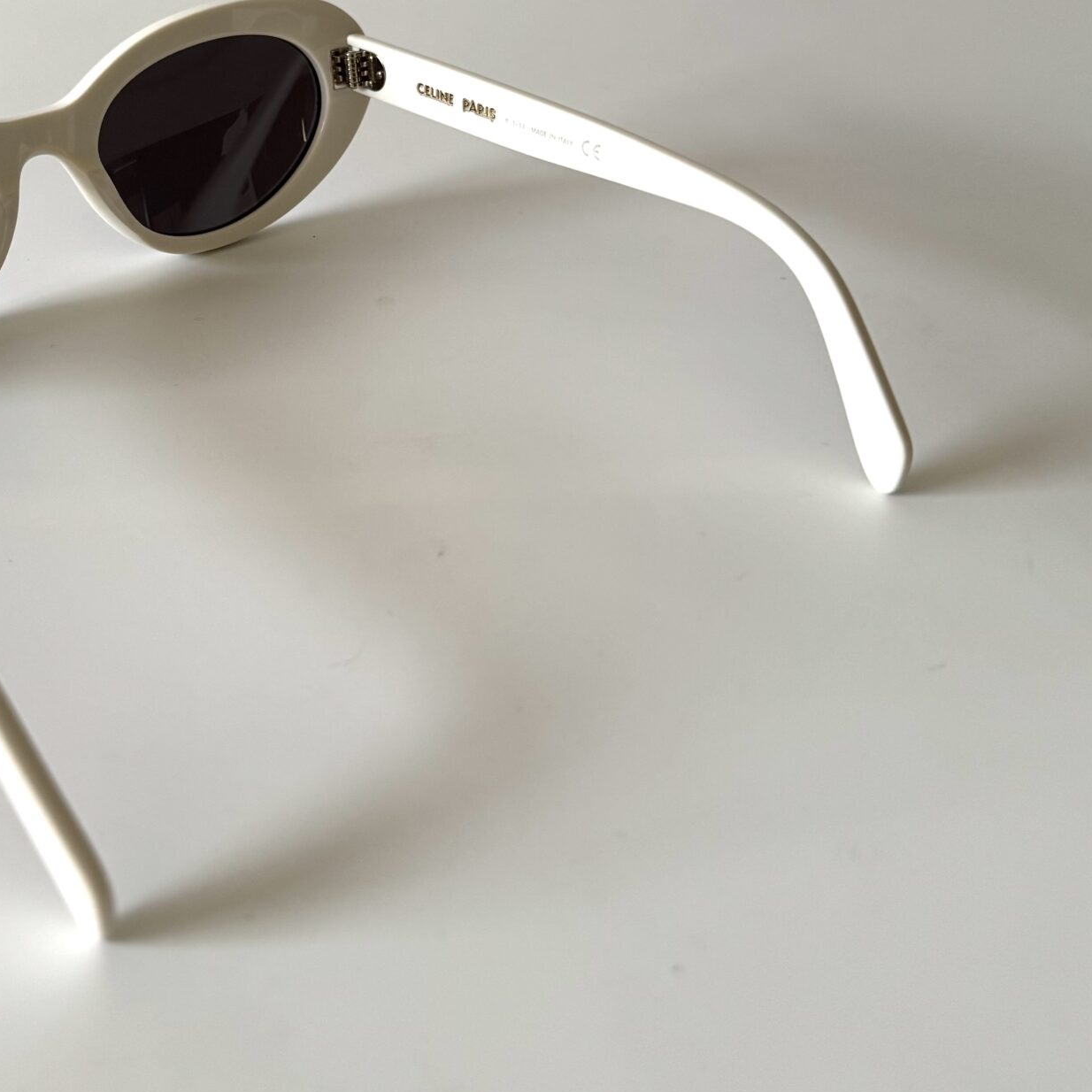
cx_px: 286
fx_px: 1570
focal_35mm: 44
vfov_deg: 37.2
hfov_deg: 37.5
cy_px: 241
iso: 200
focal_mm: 6.76
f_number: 1.78
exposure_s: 1/106
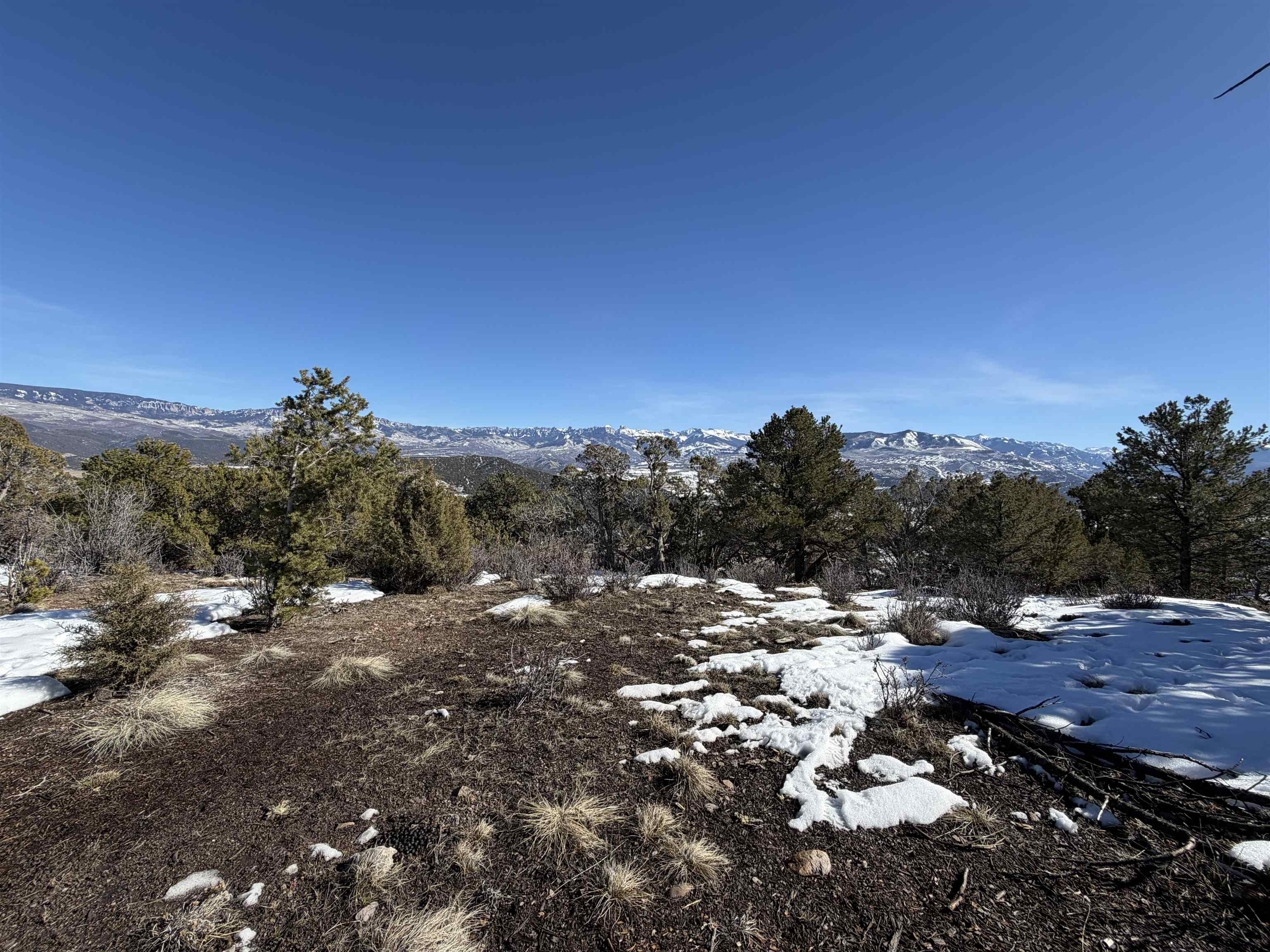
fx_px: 514
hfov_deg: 102.1
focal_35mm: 14
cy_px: 476
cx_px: 635
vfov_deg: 85.7
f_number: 2.2
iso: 20
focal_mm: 2.22
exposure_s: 1/841
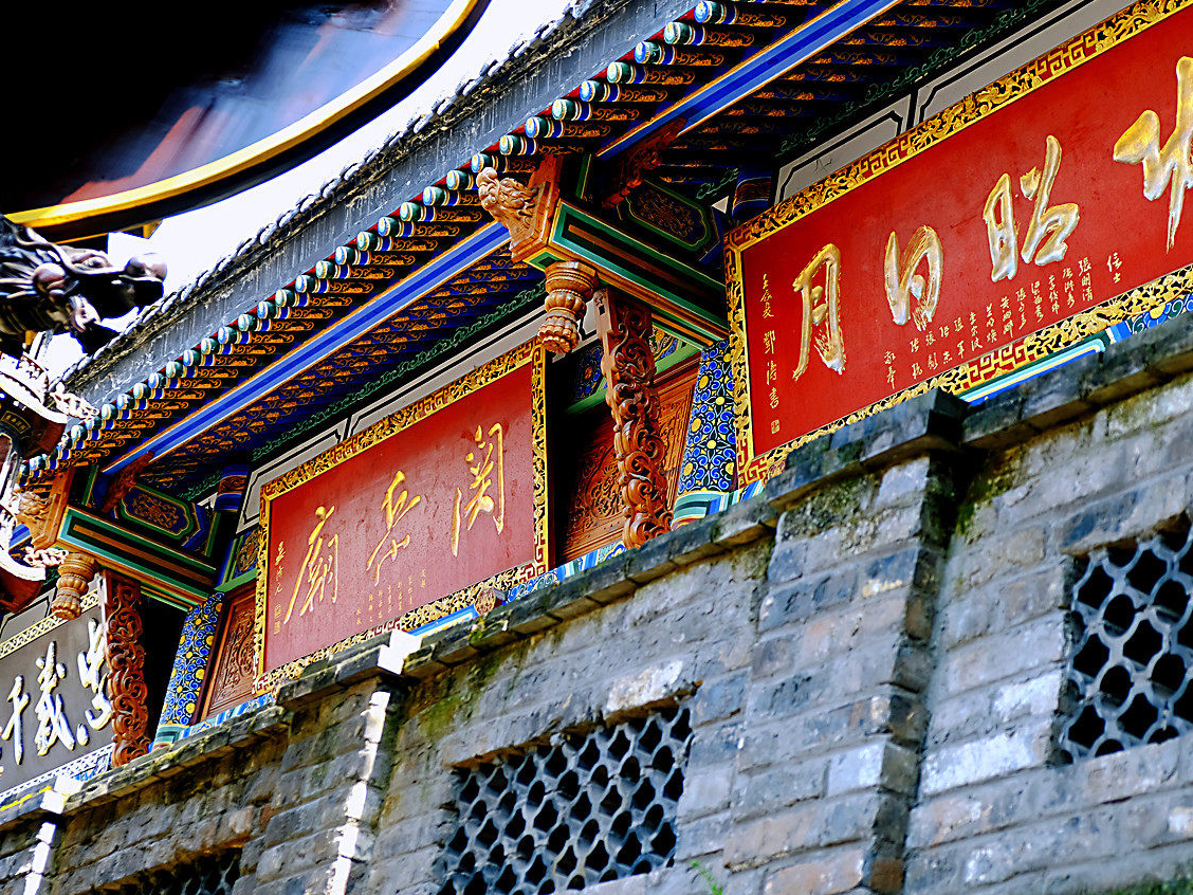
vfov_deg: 18.9
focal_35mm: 78
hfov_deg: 25.0
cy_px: 384
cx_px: 591
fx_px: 2688
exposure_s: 1/100
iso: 200
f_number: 4
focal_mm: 40.7
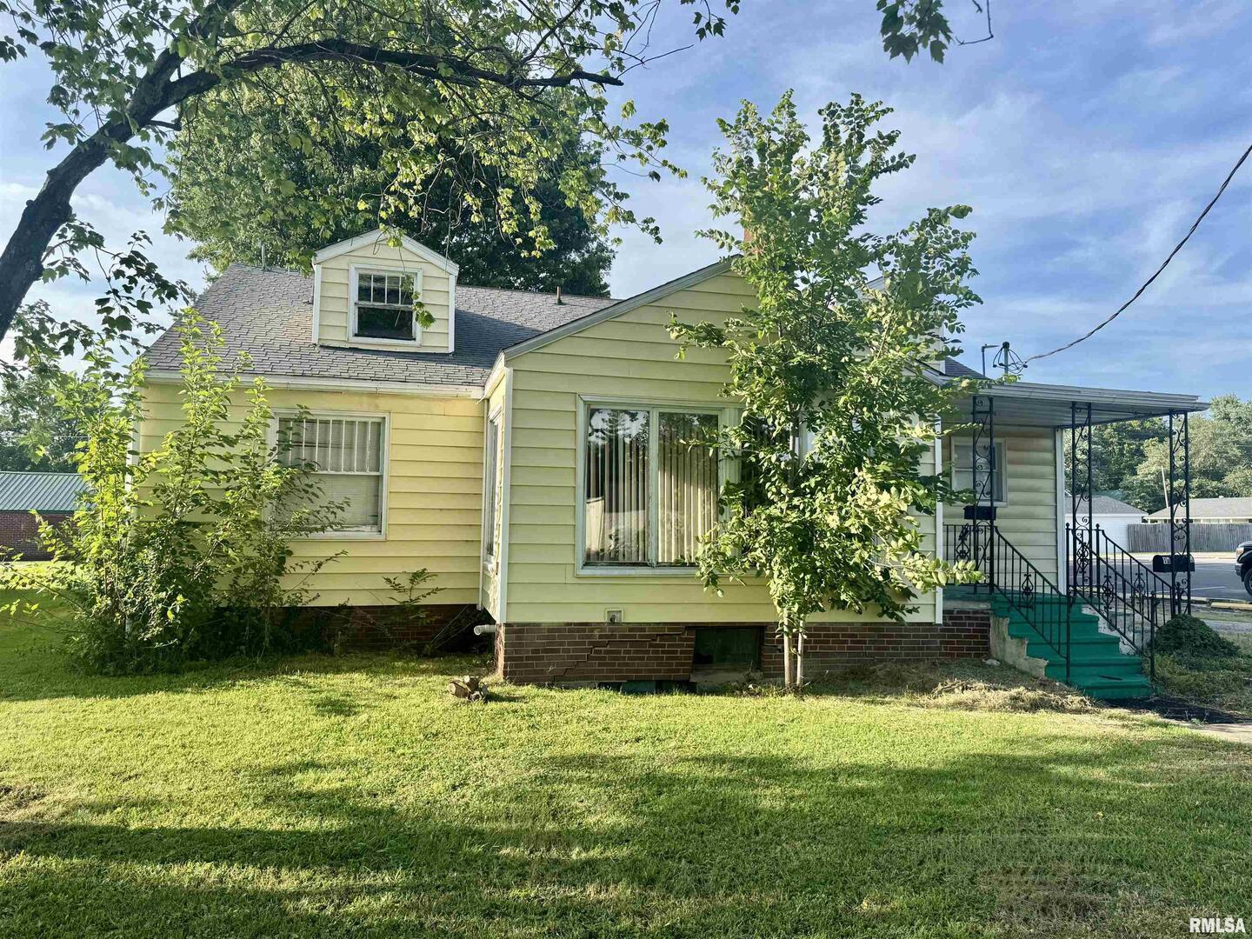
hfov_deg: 71.6
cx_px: 626
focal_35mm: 24
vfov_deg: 56.8
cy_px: 470
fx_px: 868
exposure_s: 1/1560
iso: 80
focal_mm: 6.76
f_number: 1.78
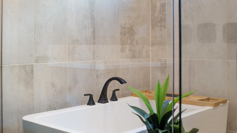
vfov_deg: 24.4
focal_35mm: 49
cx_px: 117
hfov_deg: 42.1
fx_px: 308
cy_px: 74
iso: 1250
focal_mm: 46
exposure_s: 1/125
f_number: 4
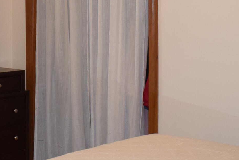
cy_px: 23
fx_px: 584
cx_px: 63
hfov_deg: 22.9
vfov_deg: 15.4
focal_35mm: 88
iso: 800
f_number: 4
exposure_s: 1/60
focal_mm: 18
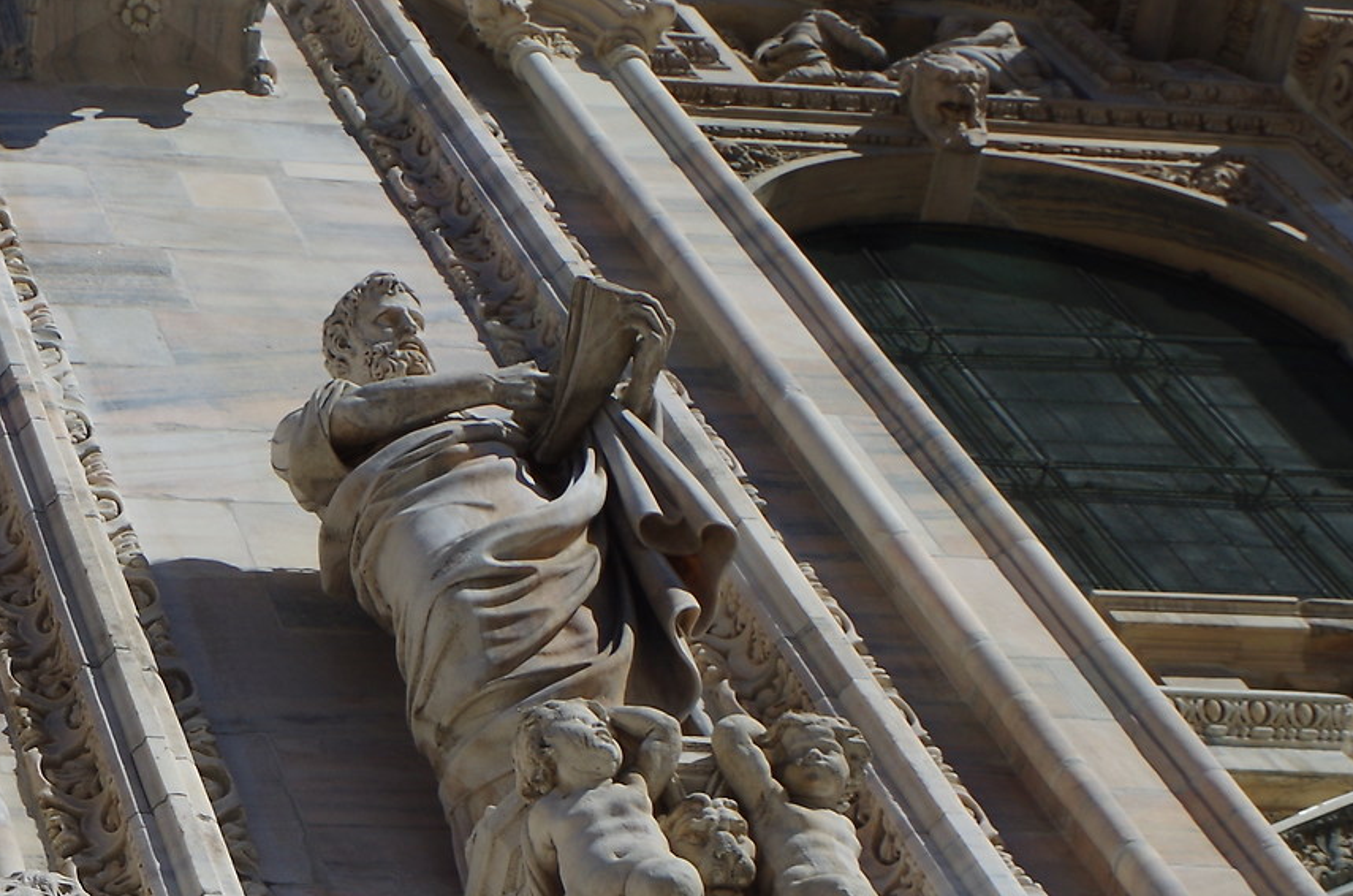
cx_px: -331
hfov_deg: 19.0
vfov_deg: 13.1
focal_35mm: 101
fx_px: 3787
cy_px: 1077
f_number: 9
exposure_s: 1/160
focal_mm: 24.38
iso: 100
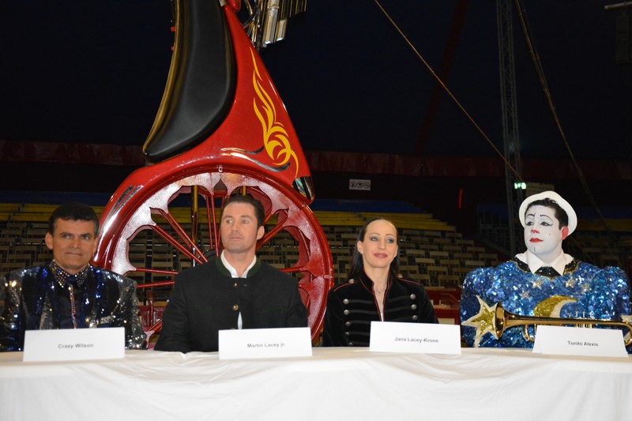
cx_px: 316
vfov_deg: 20.2
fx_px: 1185
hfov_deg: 29.9
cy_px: 210
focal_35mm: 68
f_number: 4.8
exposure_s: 1/60
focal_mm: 45
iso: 3200
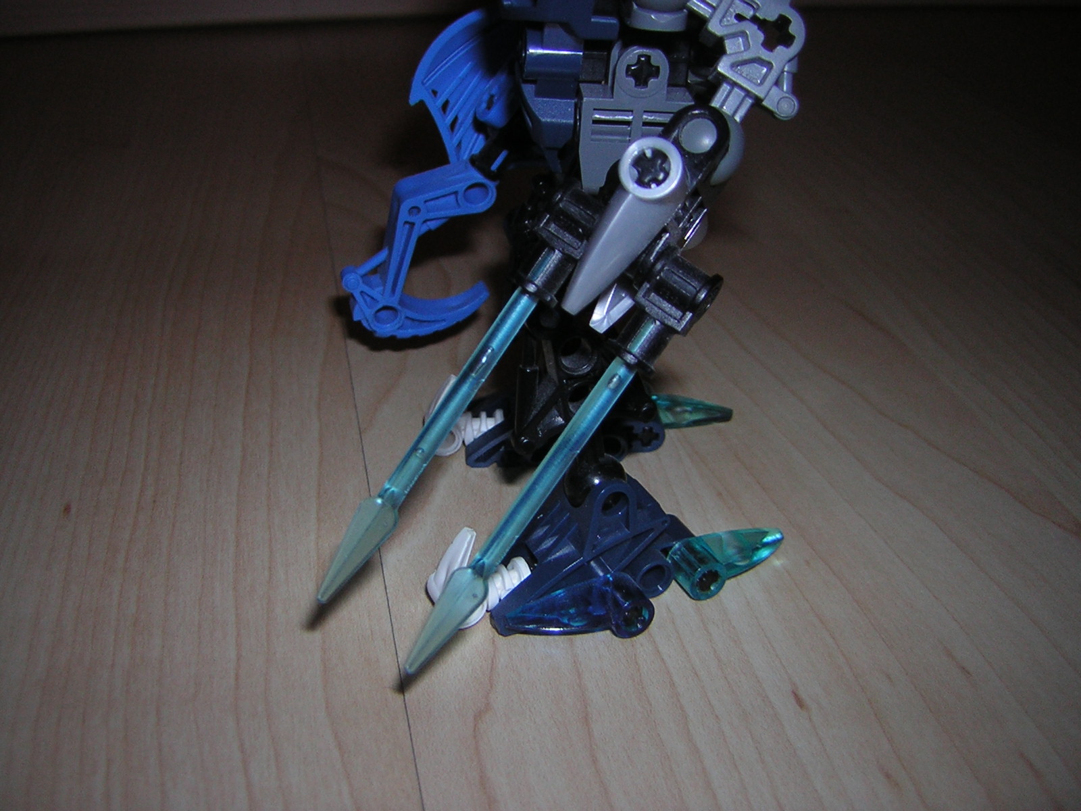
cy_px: 406
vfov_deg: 39.7
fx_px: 1124
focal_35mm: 36
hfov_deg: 51.4
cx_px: 540
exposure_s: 1/60.1
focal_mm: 4.7
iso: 50
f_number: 2.6
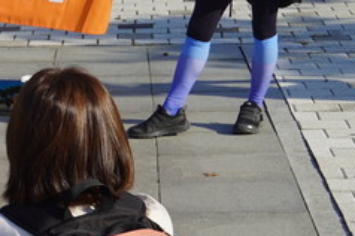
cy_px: -43
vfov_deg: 7.3
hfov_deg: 10.6
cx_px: -197
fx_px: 1829
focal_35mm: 186
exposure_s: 1/160
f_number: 10
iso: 100
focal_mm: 23
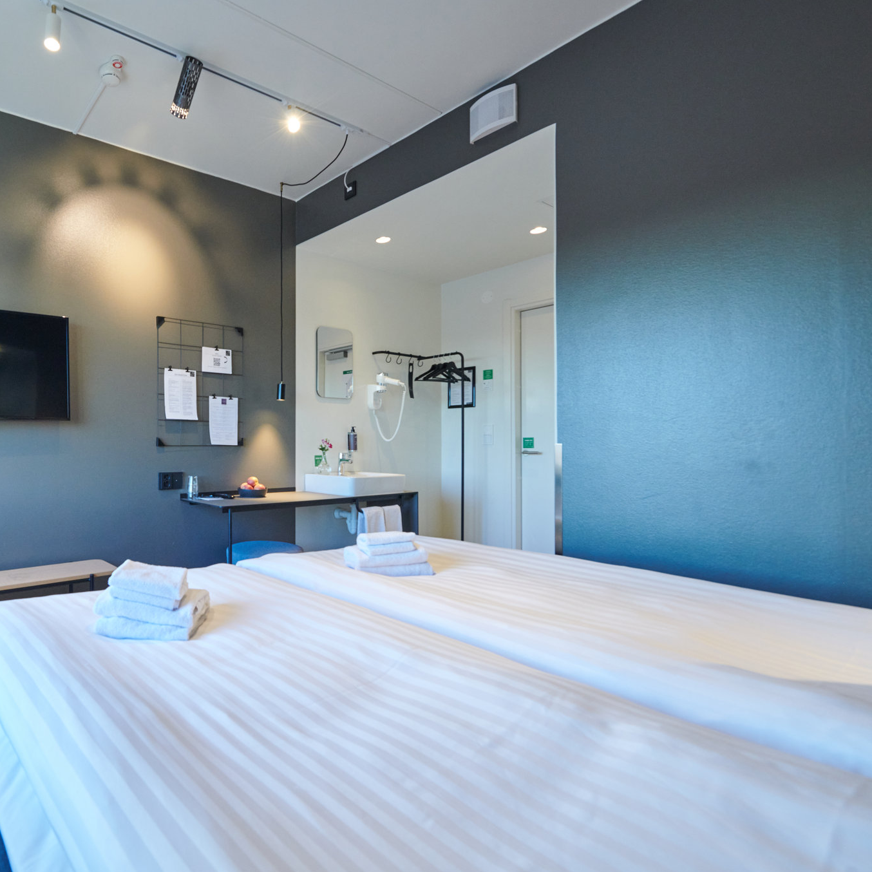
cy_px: 439
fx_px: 513
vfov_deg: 80.7
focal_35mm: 18
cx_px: 224
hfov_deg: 75.2
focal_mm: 14
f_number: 7.1
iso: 800
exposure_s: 1/40
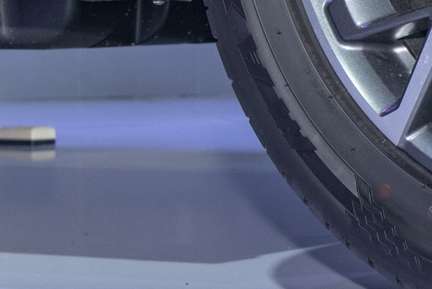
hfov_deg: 9.2
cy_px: -123
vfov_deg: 6.2
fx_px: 2617
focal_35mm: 218
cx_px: 651
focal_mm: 50
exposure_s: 1/200
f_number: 4
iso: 1250
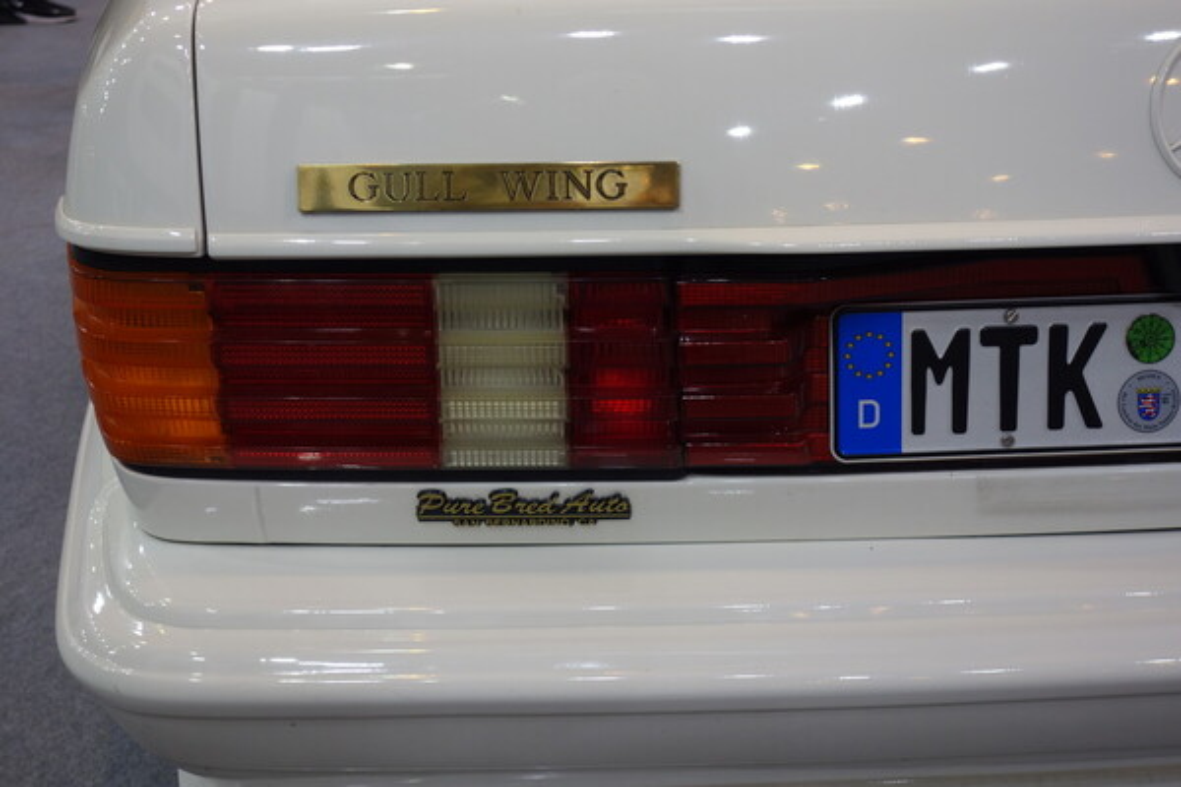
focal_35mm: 51
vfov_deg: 26.5
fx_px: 1673
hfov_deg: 38.9
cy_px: 394
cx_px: 590
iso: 160
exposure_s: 1/60
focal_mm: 19.1
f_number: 3.2
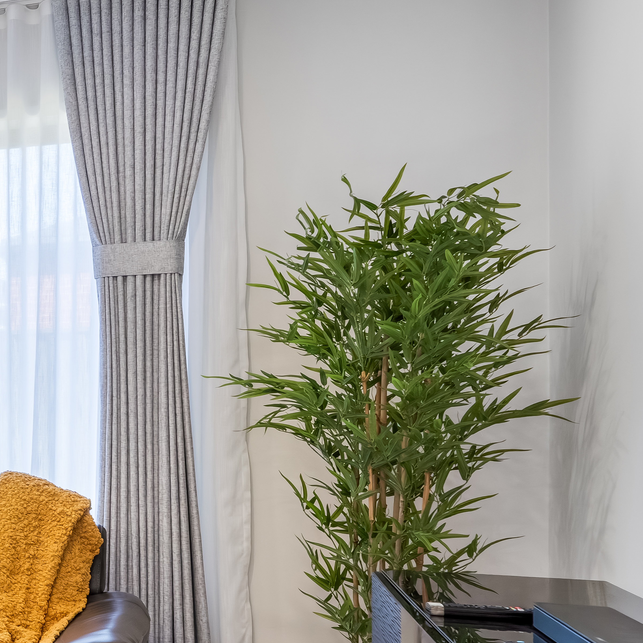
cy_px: 493
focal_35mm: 54
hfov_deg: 21.1
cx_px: -522
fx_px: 1135
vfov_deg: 31.0
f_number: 4.5
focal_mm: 16
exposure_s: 1/80
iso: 50
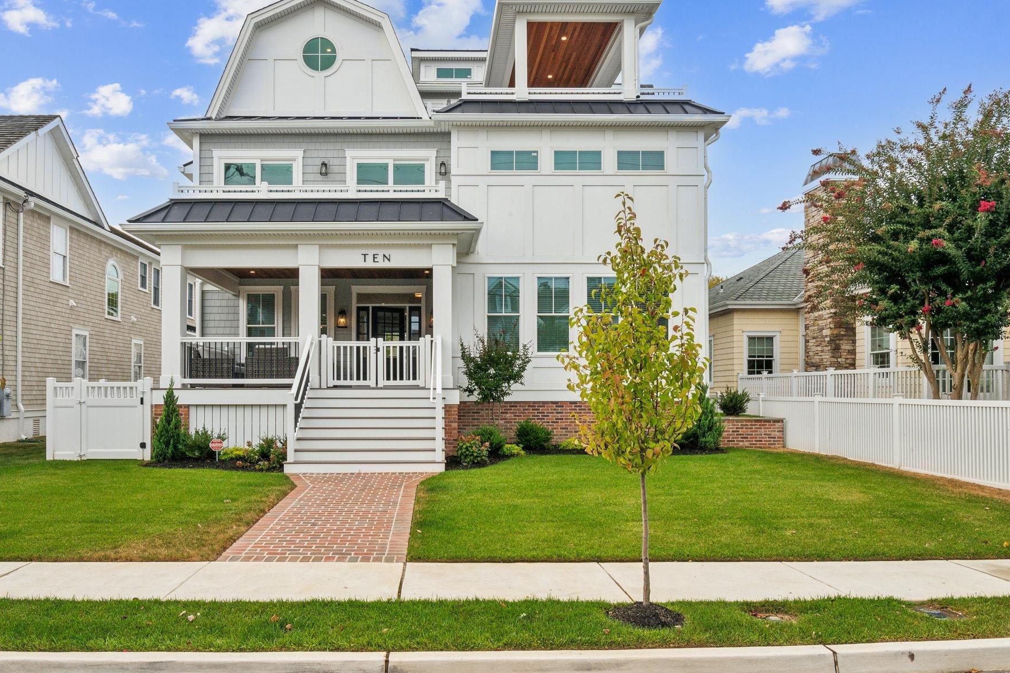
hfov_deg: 75.7
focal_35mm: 23
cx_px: 440
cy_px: 297
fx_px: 645
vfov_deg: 55.0
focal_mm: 20
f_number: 16
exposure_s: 1/100
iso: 250
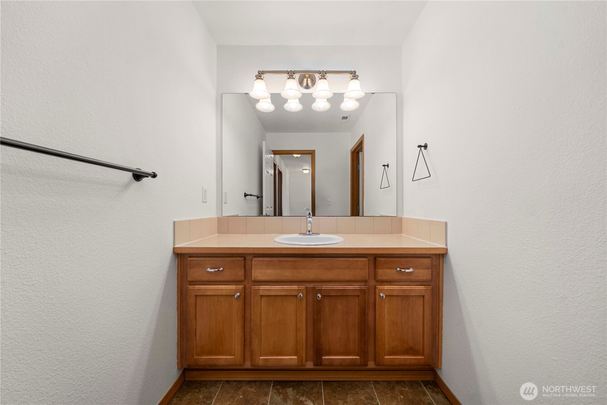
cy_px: 202
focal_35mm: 12
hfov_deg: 112.6
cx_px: 304
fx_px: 202
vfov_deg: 90.0
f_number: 6.3
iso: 200
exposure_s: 1/60
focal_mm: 12
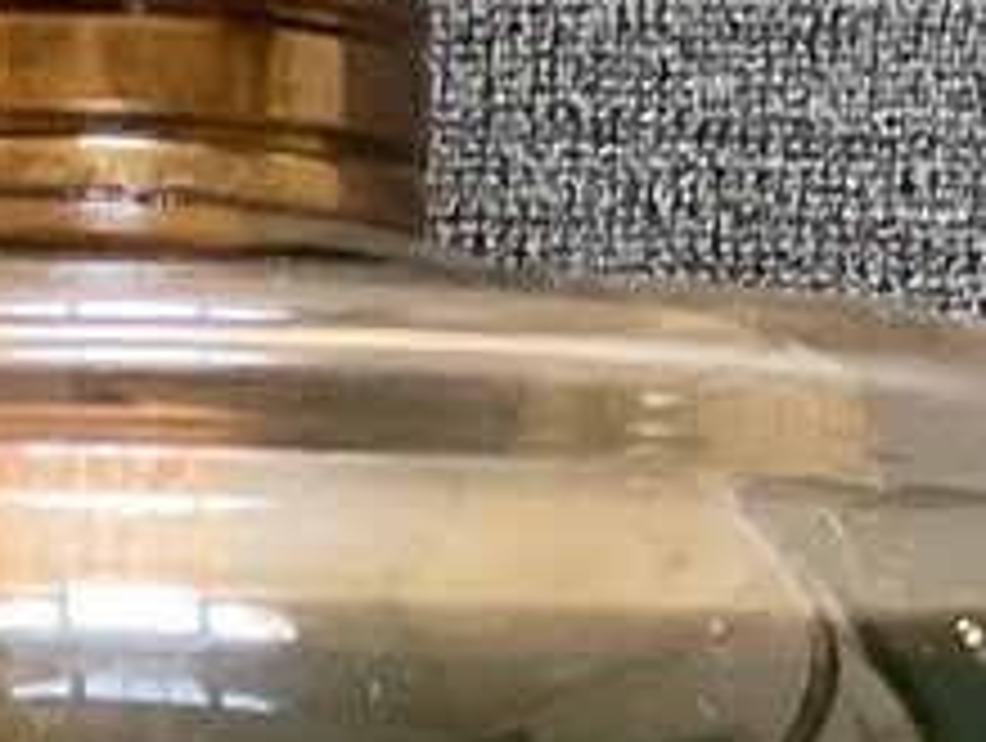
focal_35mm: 200
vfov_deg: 6.9
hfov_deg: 9.9
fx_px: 5706
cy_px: 2017
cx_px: 286
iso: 250
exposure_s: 1/30
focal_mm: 3
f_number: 1.8
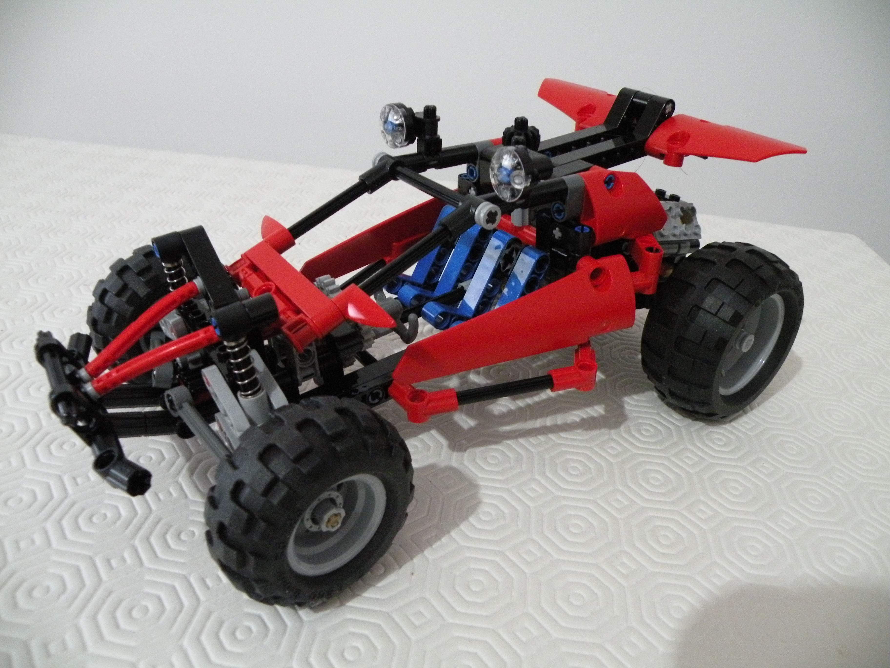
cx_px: 445
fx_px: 694
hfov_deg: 65.3
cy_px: 334
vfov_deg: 51.4
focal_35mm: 27
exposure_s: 1/8
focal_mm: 4.7
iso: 459
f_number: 2.8
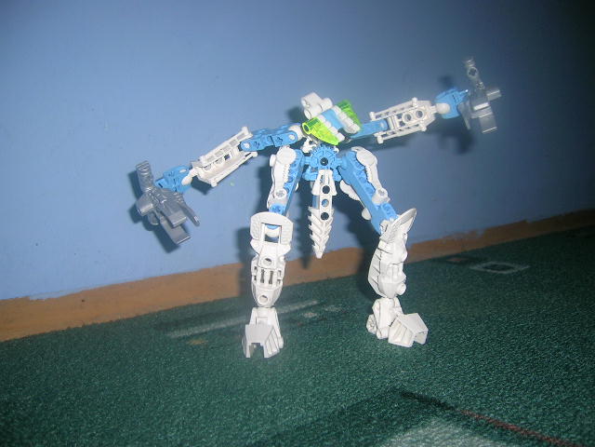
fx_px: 602
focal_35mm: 35
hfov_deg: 52.6
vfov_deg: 40.7
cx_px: 298
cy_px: 224
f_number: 2.8
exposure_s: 1/60.1
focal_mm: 5.4
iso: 50
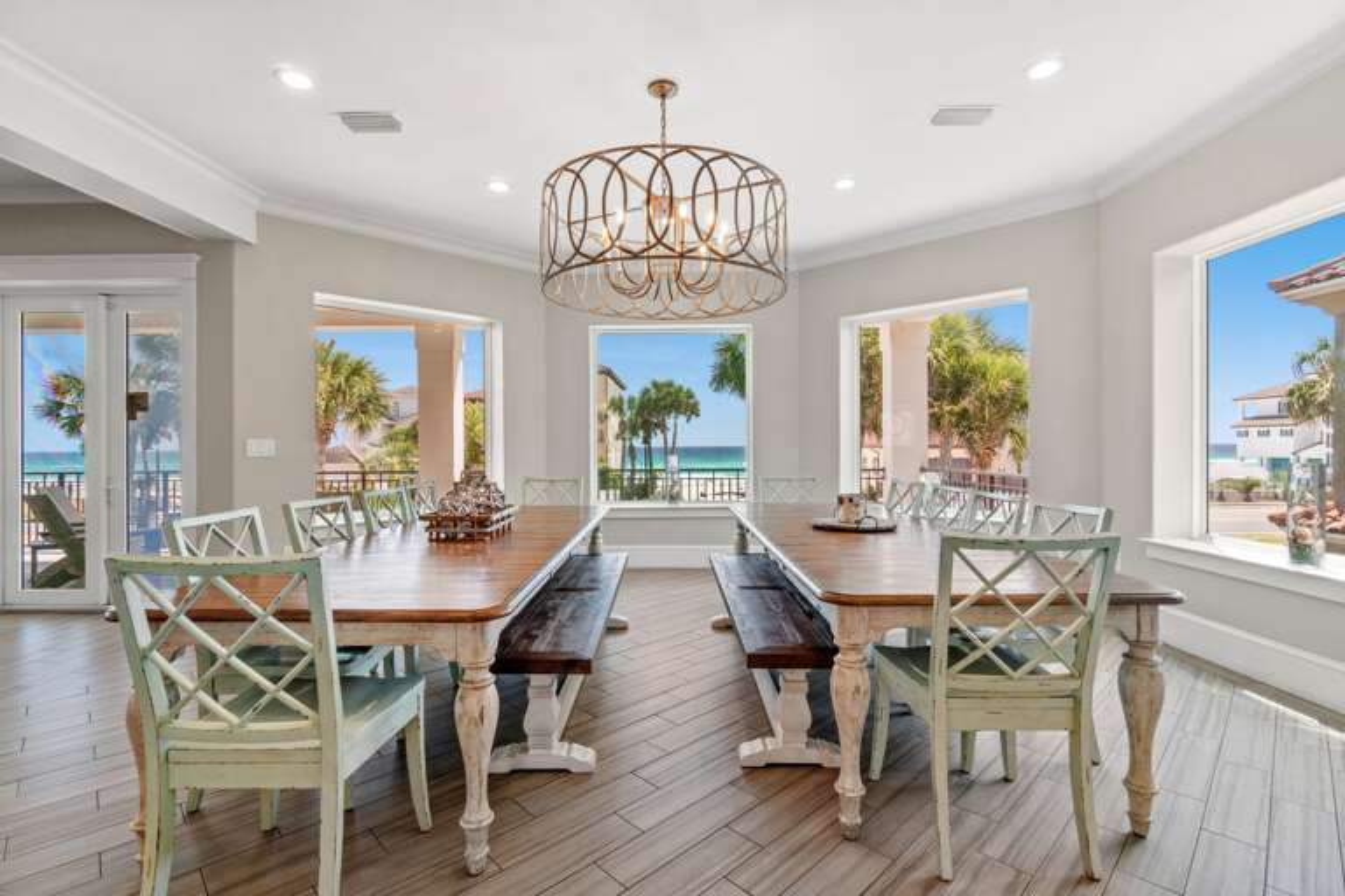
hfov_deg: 95.0
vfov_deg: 72.1
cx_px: 672
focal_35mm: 16
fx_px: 616
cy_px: 448
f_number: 8
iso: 400
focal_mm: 11
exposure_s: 1/4
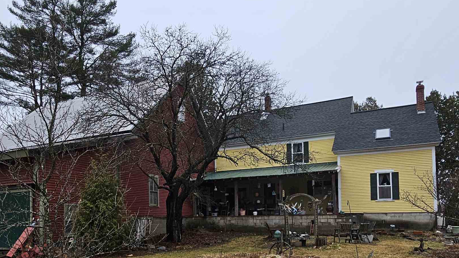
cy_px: 201
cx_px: 199
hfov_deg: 69.6
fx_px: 329
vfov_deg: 41.3
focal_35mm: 27
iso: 50
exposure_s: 1/965
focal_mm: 2.2
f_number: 2.2
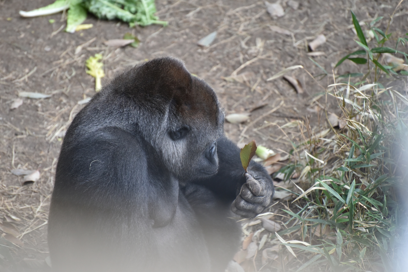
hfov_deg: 6.9
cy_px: 136
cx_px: 204
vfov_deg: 4.6
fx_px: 3401
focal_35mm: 300
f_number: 5.6
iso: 1800
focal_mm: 300
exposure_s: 1/640
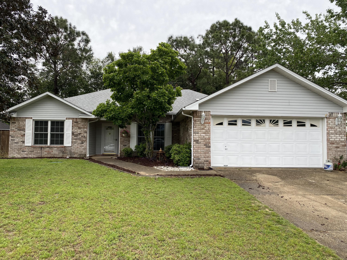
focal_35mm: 26
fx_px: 261
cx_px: 174
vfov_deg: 53.1
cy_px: 130
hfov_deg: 67.3
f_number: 1.8
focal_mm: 4.25
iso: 32
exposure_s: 1/610
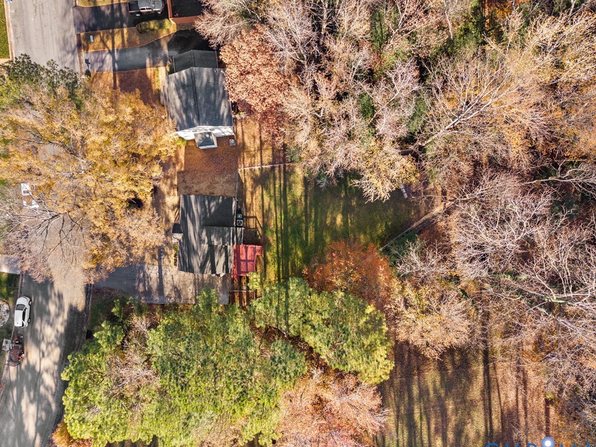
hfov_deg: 67.3
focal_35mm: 26
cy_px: 227
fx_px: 448
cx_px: 289
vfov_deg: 53.1
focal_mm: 8.67
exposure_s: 1/200
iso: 100
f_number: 1.8
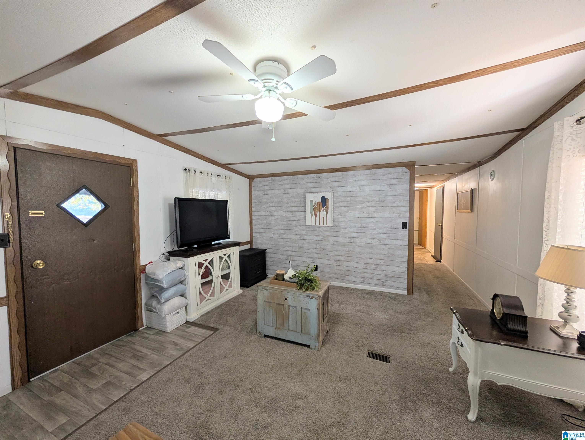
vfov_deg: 94.6
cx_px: 292
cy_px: 220
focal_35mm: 12
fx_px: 203
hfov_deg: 110.5
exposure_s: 1/40
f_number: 1.7
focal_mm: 2.02
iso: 57
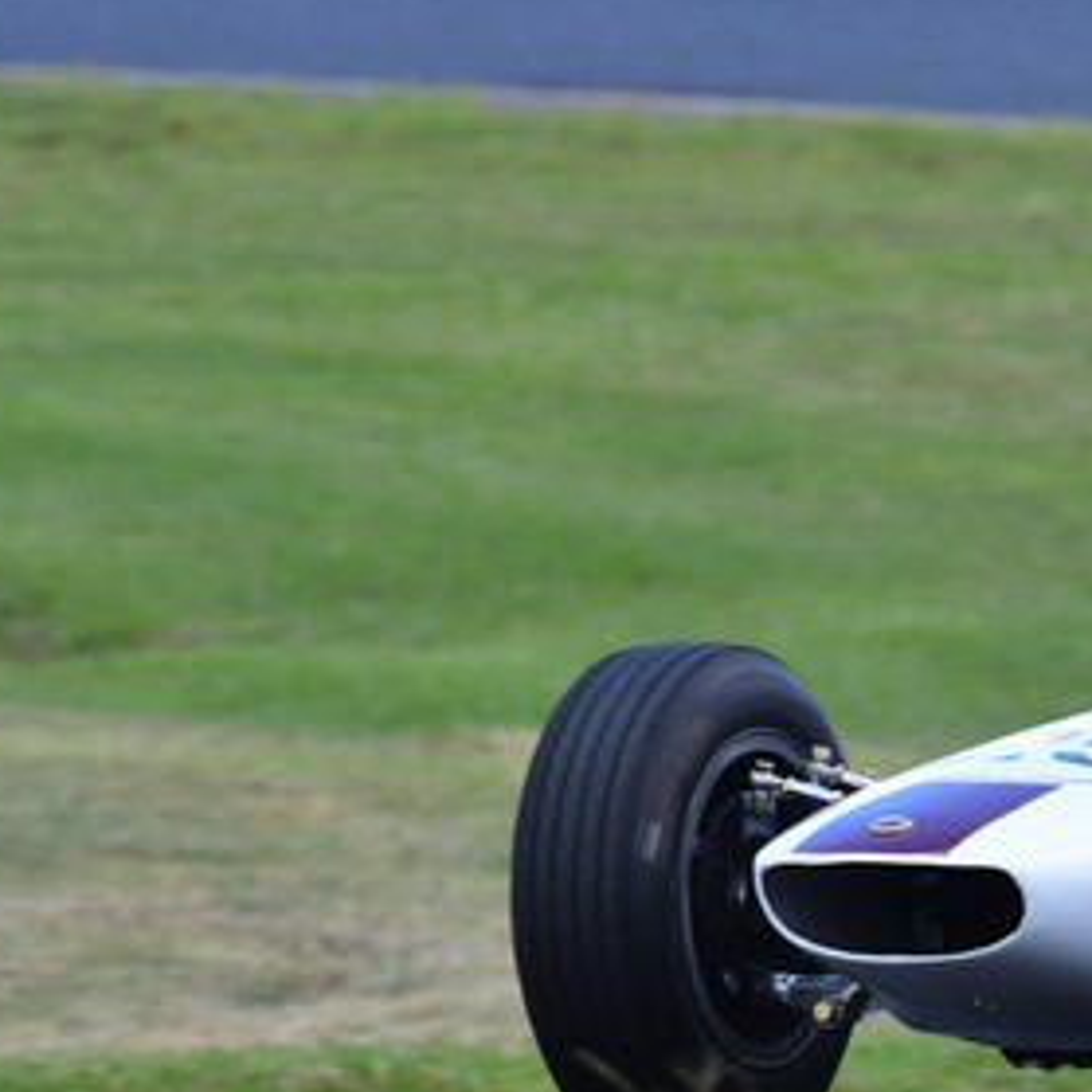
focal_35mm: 1428
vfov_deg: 1.2
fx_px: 50966
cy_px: 517
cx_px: 1507
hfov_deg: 1.2
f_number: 11
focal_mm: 390
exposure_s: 1/640
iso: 1000
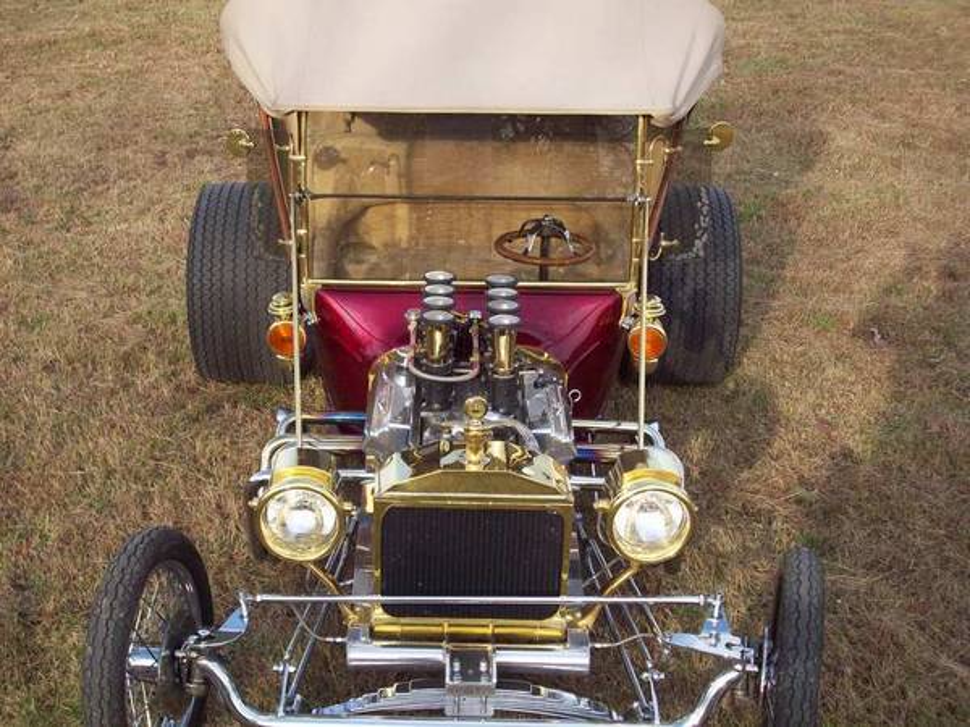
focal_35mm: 54
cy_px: 364
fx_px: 1513
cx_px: 485
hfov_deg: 35.5
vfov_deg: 27.0
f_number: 3.4
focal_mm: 9
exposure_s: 1/363
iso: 80
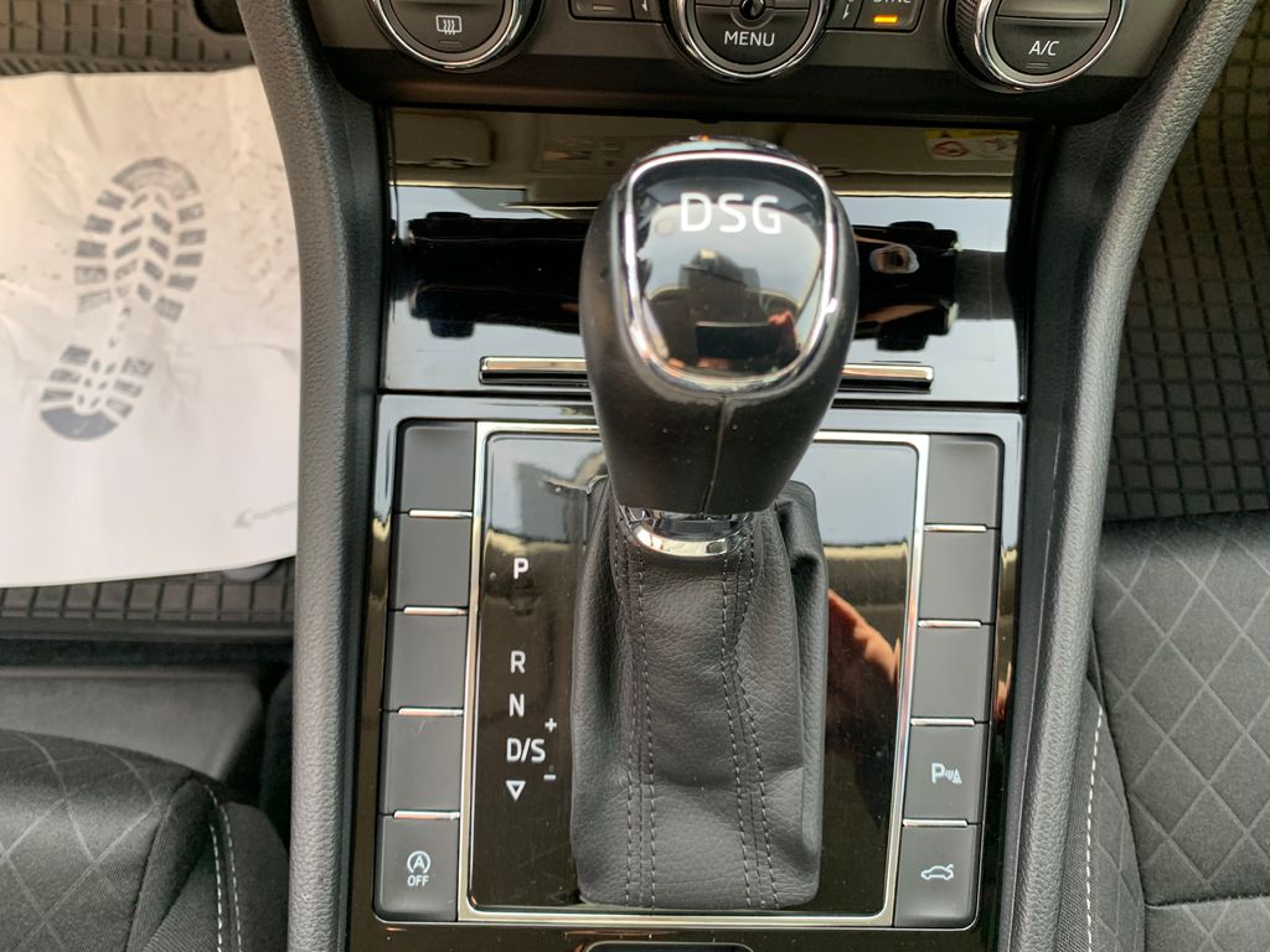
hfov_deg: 67.3
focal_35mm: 26
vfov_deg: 53.1
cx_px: 635
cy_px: 476
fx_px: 954
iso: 80
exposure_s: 1/84
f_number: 1.8
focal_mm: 4.25
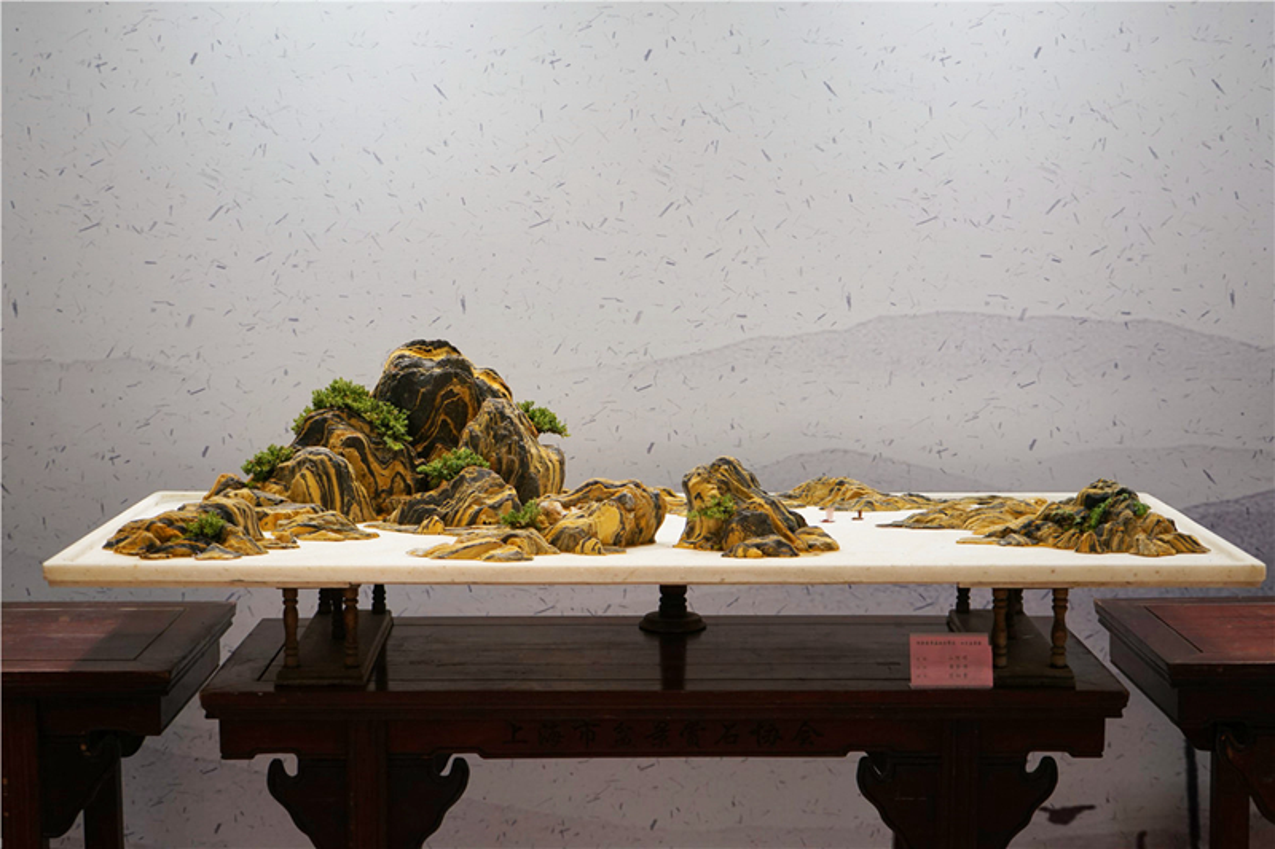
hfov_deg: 35.6
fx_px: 1983
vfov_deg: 24.2
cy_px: 424
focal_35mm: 56
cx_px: 638
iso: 500
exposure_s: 1/160
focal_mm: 56
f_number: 5
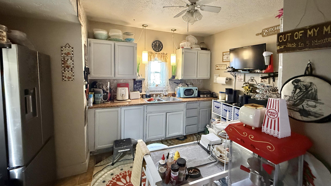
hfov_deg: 99.4
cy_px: 78
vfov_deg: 66.6
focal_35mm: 16
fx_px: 140
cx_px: 168
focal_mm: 2.22
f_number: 2.2
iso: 640
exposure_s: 1/60
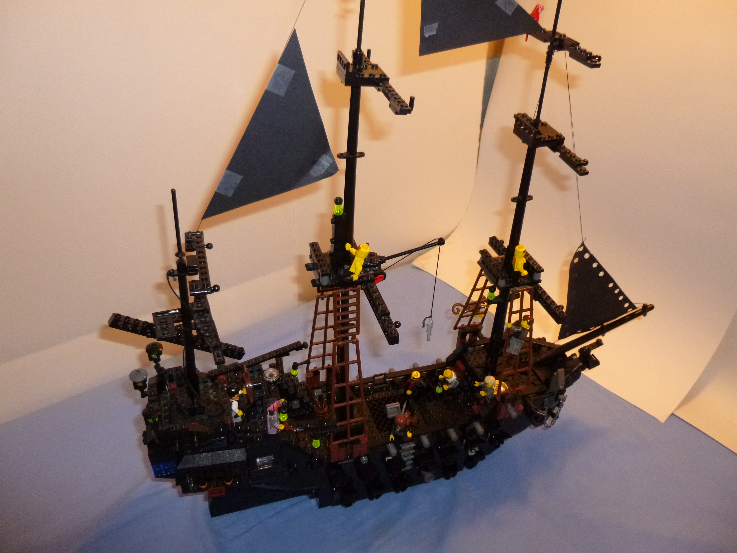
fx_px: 532
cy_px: 276
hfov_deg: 69.4
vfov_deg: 54.9
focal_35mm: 25
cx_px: 368
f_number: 3.1
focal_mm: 4.5
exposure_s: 1/60
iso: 400
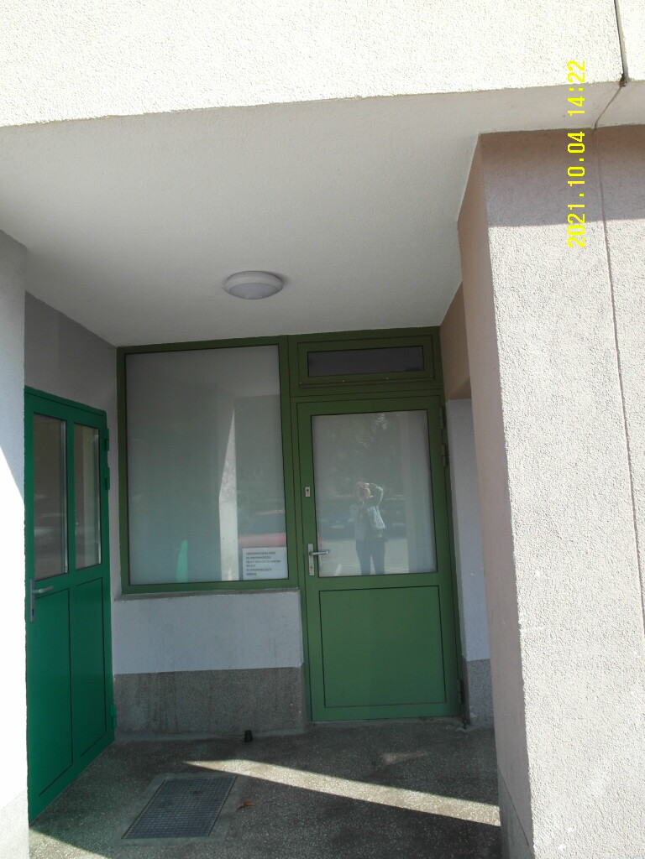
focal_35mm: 24
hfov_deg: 56.8
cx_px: 322
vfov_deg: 71.6
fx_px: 596
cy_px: 430
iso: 80
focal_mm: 5.2
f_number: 3.9
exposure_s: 1/250
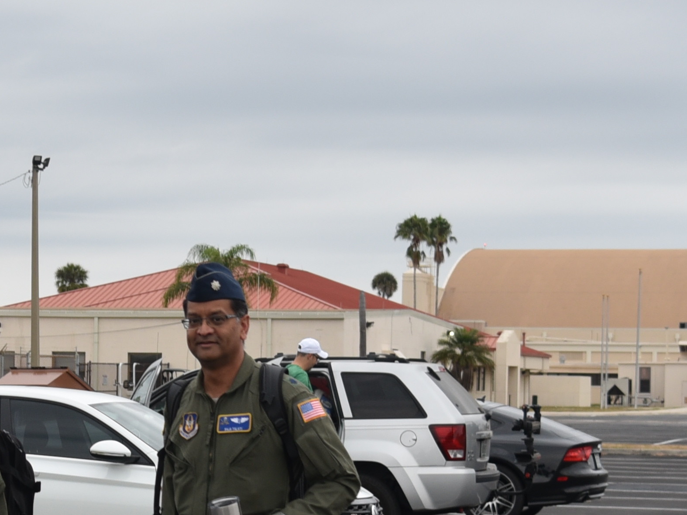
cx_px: 171
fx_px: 2480
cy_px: 390
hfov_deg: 15.7
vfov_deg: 11.8
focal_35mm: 125
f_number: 5
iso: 400
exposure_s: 1/100
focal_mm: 34
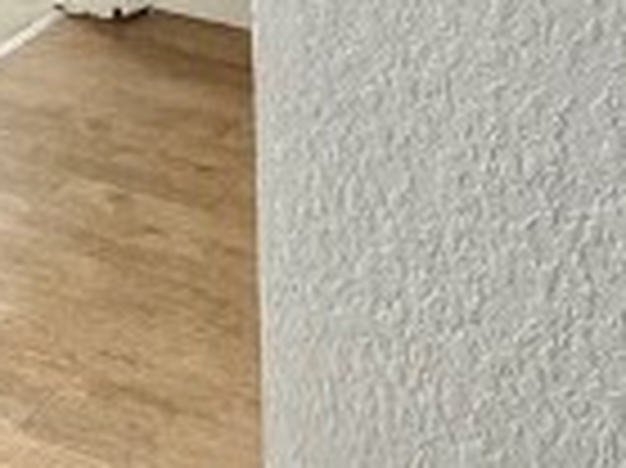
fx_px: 1861
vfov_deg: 12.5
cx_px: 477
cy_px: -486
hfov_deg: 19.0
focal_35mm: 103
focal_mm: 2.22
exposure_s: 1/60
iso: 250
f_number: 2.2
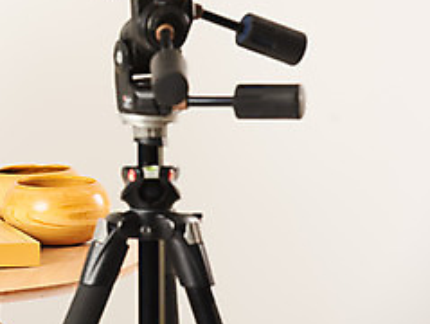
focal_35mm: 337
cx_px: -80
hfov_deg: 5.8
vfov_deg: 4.4
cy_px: -13
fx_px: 4193
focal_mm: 140
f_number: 7.1
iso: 100
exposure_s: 1/125
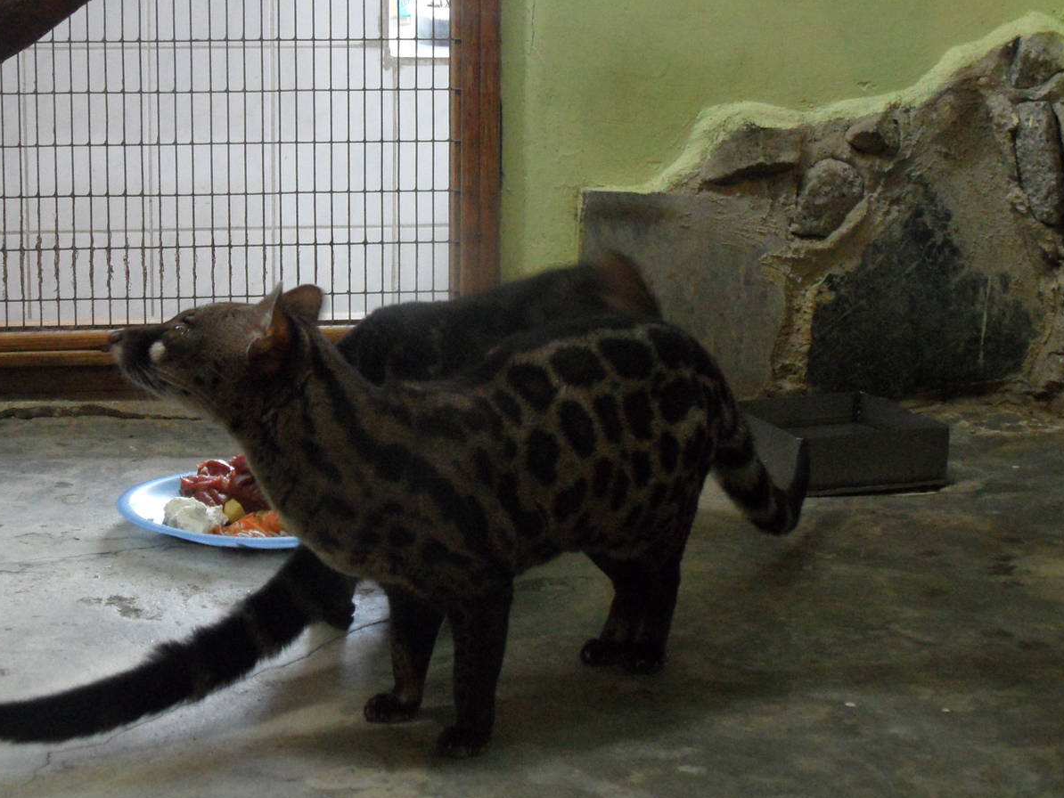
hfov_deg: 28.9
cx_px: 474
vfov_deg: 21.9
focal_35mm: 67
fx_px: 2060
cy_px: 403
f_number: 3.8
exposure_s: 1/10
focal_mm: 8.2
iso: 400
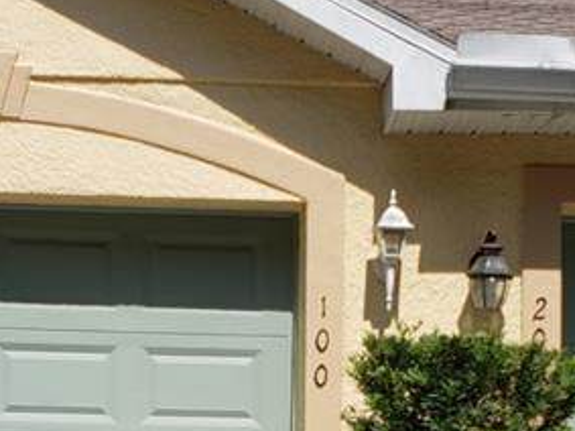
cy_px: 482
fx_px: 1561
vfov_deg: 15.3
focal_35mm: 94
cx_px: 193
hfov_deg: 20.8
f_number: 2.4
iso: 50
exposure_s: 1/1951
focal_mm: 4.3
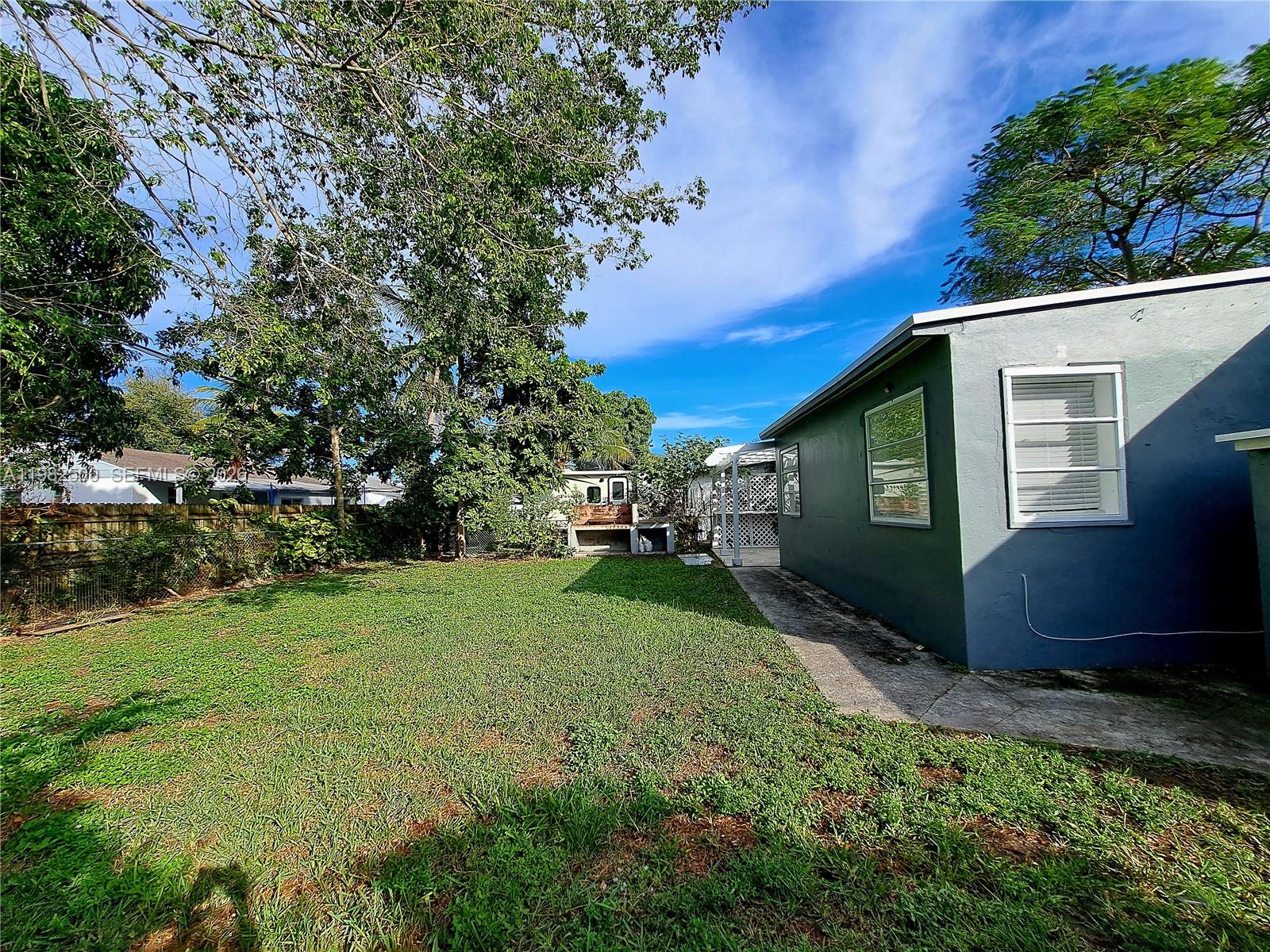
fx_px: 477
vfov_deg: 89.9
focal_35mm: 13
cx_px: 635
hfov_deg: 106.2
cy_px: 476
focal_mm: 1.74
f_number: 2.2
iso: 50
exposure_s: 1/1250
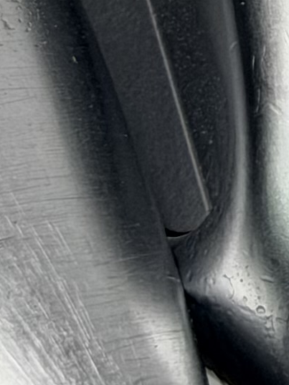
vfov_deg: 5.5
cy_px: -216
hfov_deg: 4.0
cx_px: 863
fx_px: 4011
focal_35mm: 360
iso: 64
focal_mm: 6.76
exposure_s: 1/223
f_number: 1.78
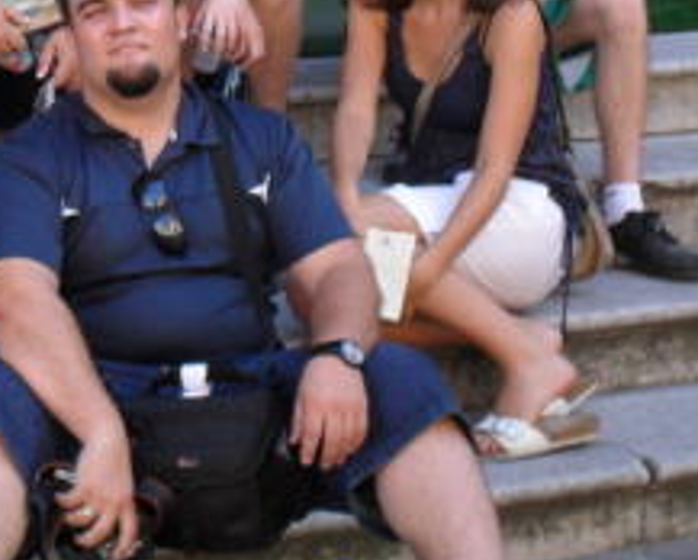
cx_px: -16
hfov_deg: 14.8
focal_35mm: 128
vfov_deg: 11.9
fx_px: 2647
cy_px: -14
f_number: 4.3
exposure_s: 1/60
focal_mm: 10.1
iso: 100
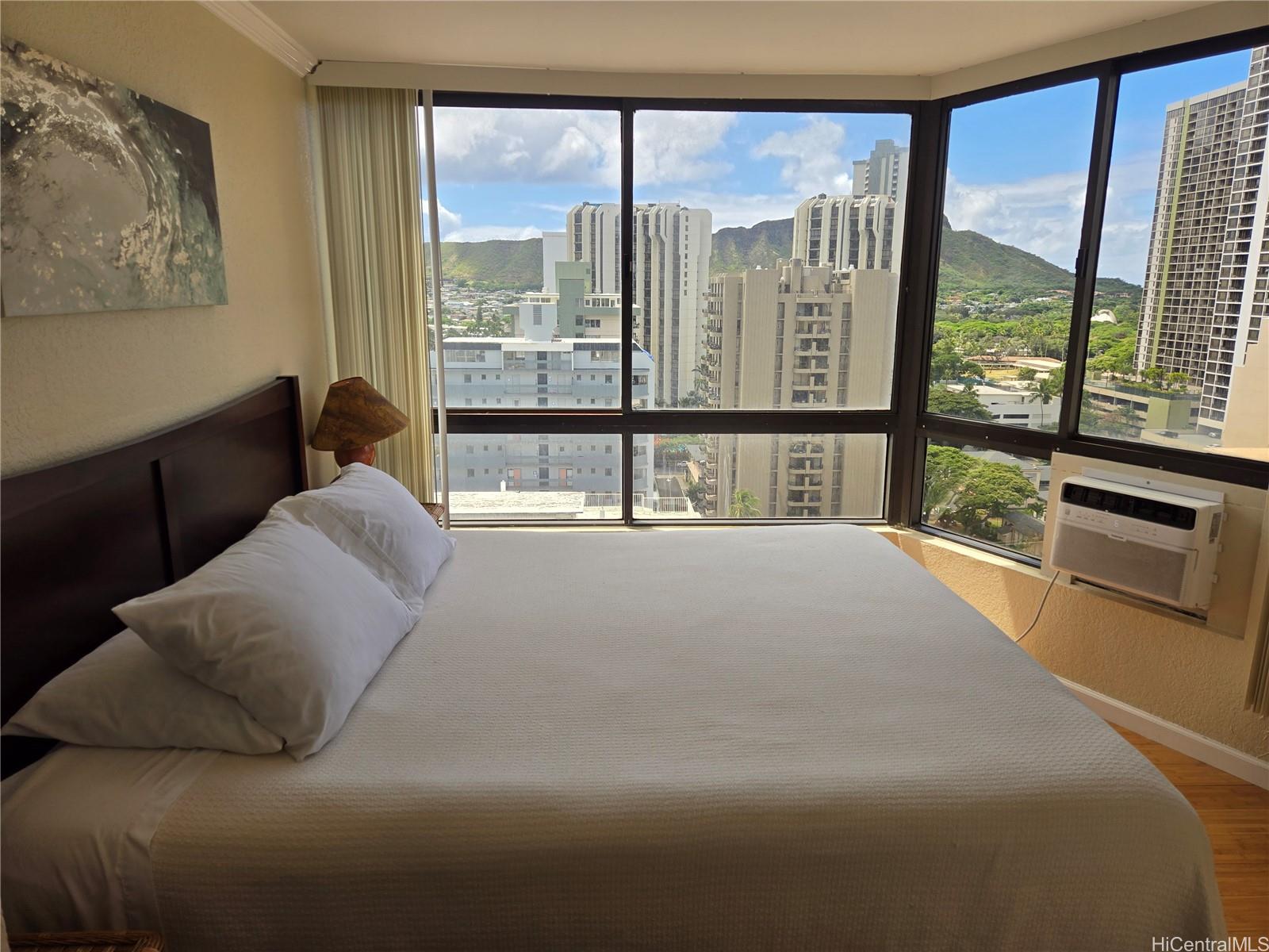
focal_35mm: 23
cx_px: 634
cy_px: 476
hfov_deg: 73.9
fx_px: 843
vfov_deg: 58.9
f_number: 1.8
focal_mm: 5.4
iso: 25
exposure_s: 1/638
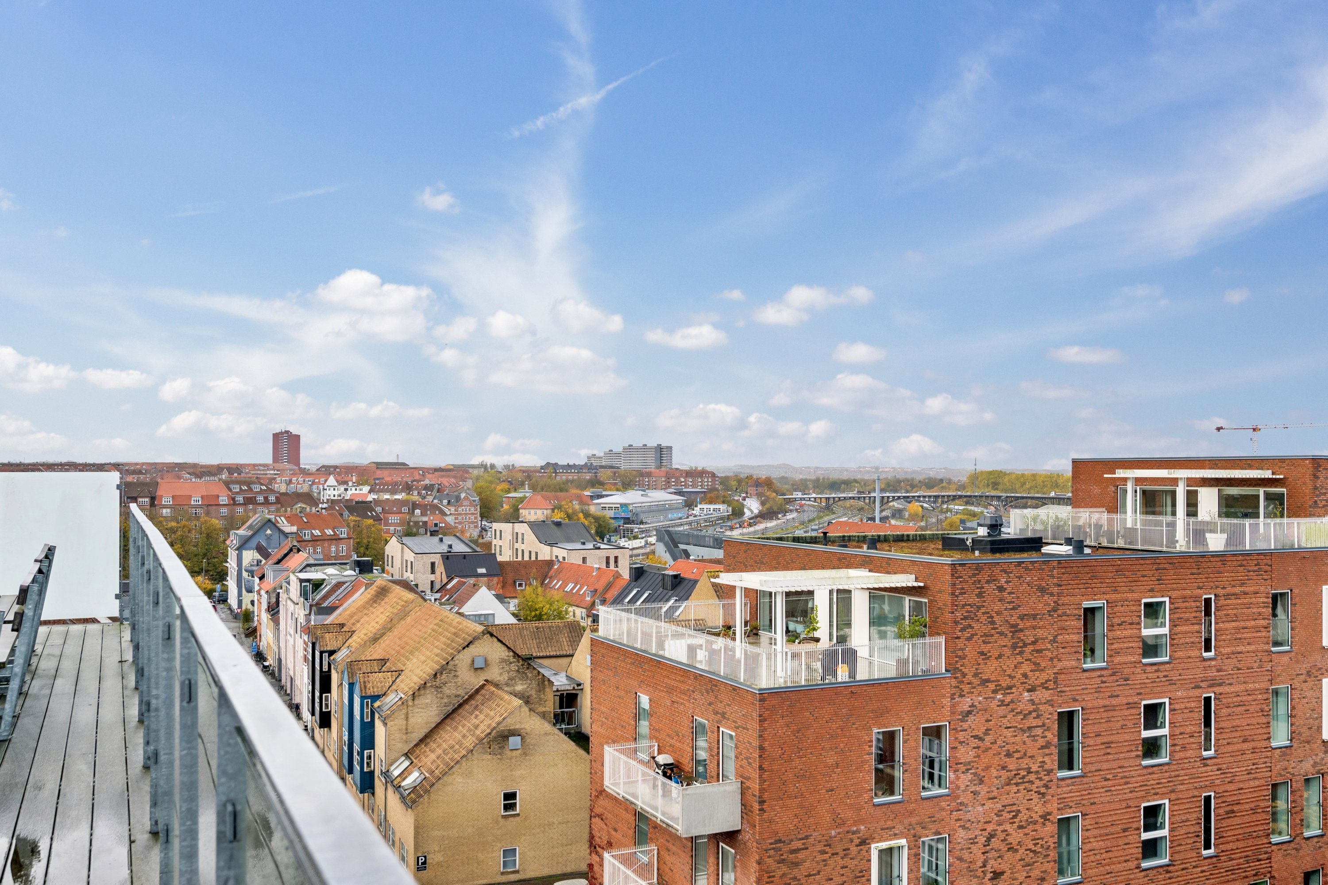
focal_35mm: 30
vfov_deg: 43.6
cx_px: 664
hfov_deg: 61.9
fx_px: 1107
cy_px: 442
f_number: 6.3
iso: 125
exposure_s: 1/200
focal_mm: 30
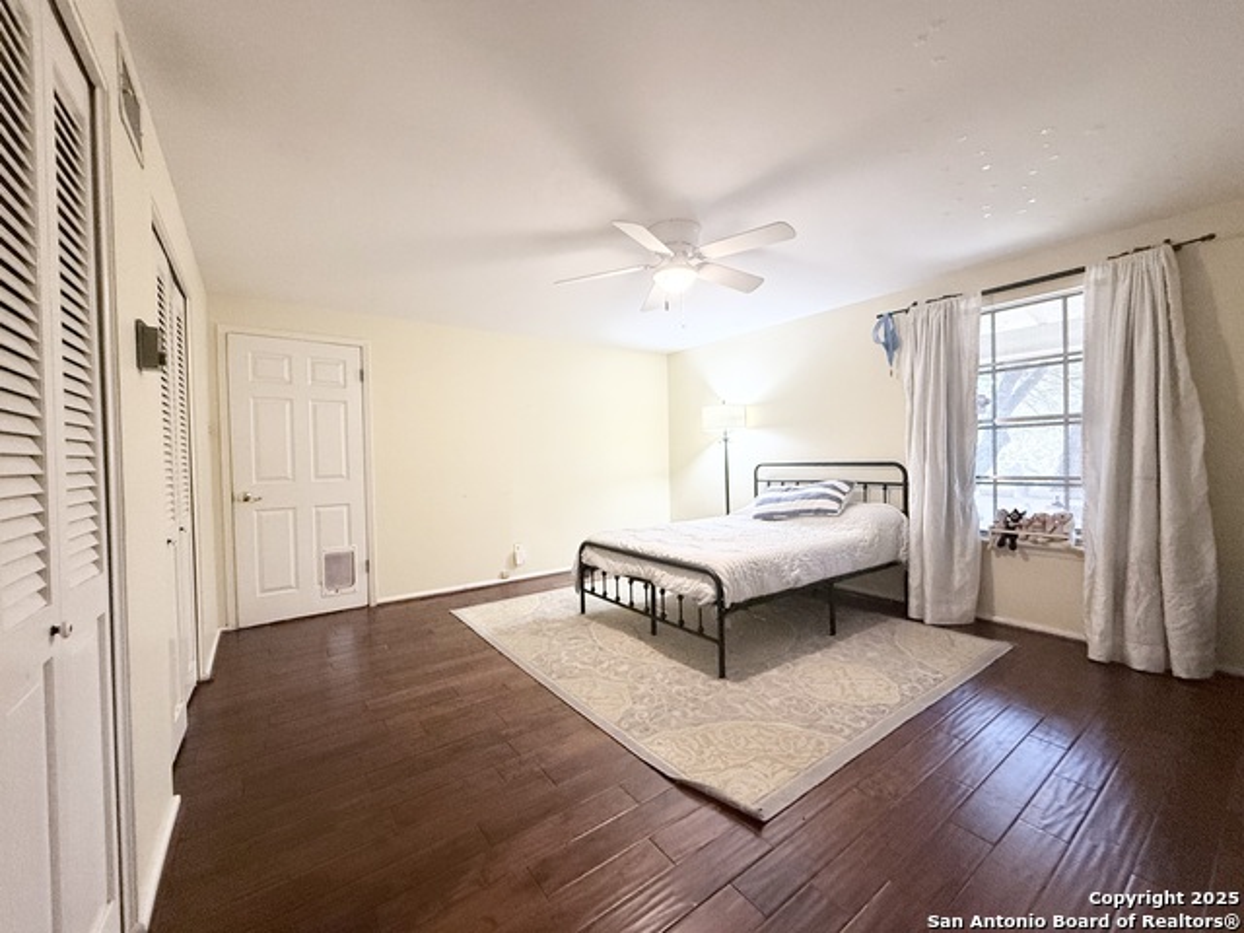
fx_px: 503
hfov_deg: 102.1
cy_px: 466
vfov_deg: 85.7
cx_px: 622
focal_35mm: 14
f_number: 2.2
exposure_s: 1/60
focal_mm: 2.22
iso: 500
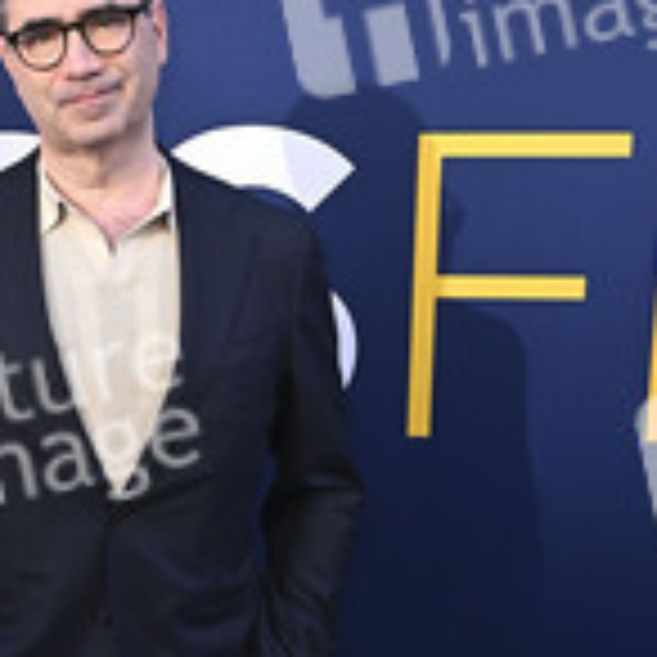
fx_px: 1571
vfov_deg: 22.6
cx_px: 99
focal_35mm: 73
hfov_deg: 23.2
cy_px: 666
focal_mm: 31.5
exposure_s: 1/200
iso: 320
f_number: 5.6
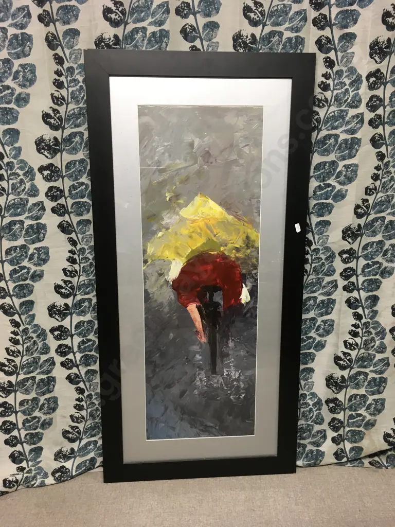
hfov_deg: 48.2
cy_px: 264
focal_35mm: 29
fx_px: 441
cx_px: 198
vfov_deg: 61.7
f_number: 2.2
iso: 100
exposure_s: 1/33
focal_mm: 4.15
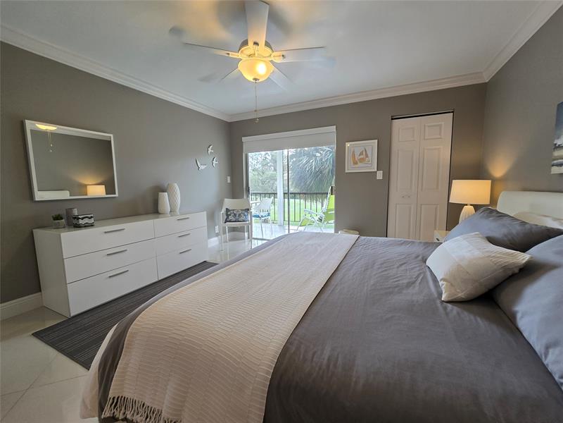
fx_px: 211
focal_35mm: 13
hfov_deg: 106.2
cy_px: 212
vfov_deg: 89.9
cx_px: 282
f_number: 2.2
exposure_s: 1/60
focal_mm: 2.2
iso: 50
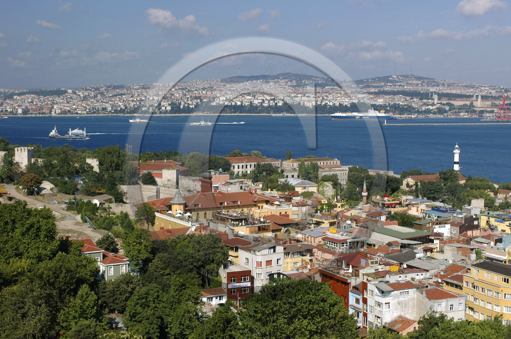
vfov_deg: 22.6
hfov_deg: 33.4
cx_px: 256
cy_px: 170
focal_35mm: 60
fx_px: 851
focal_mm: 40
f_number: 7.1
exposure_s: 1/320
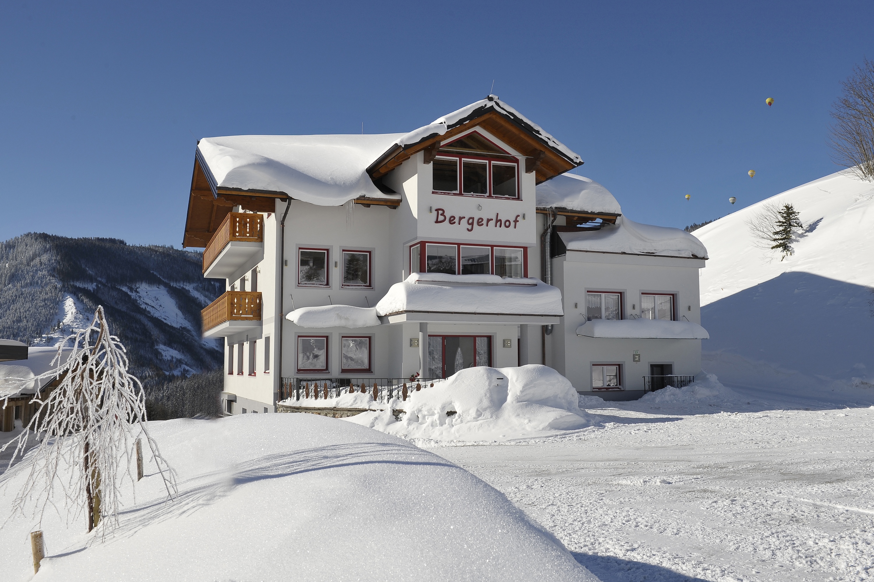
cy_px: 291
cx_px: 437
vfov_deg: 41.1
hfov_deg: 58.7
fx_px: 777
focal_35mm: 32
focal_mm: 32
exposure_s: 1/800
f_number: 14
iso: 400
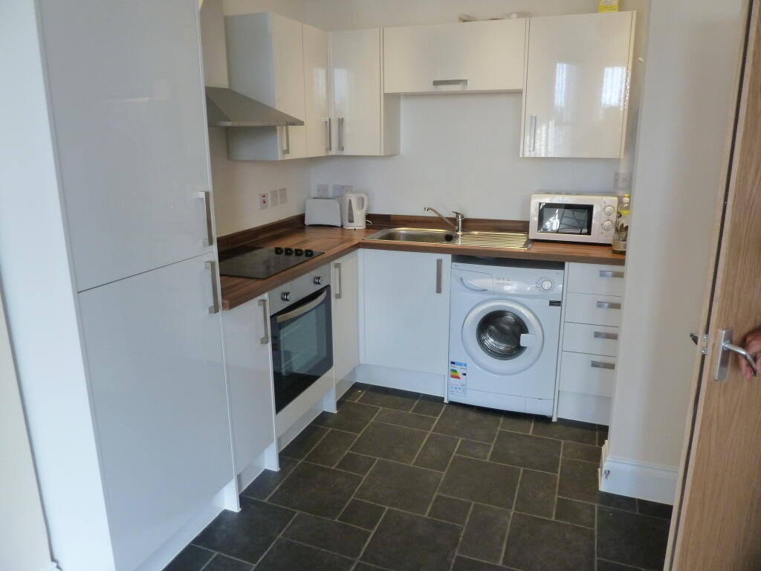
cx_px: 380
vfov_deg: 54.9
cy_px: 286
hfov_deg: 69.4
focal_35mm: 25
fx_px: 550
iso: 320
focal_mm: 4.1
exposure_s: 1/30
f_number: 3.3
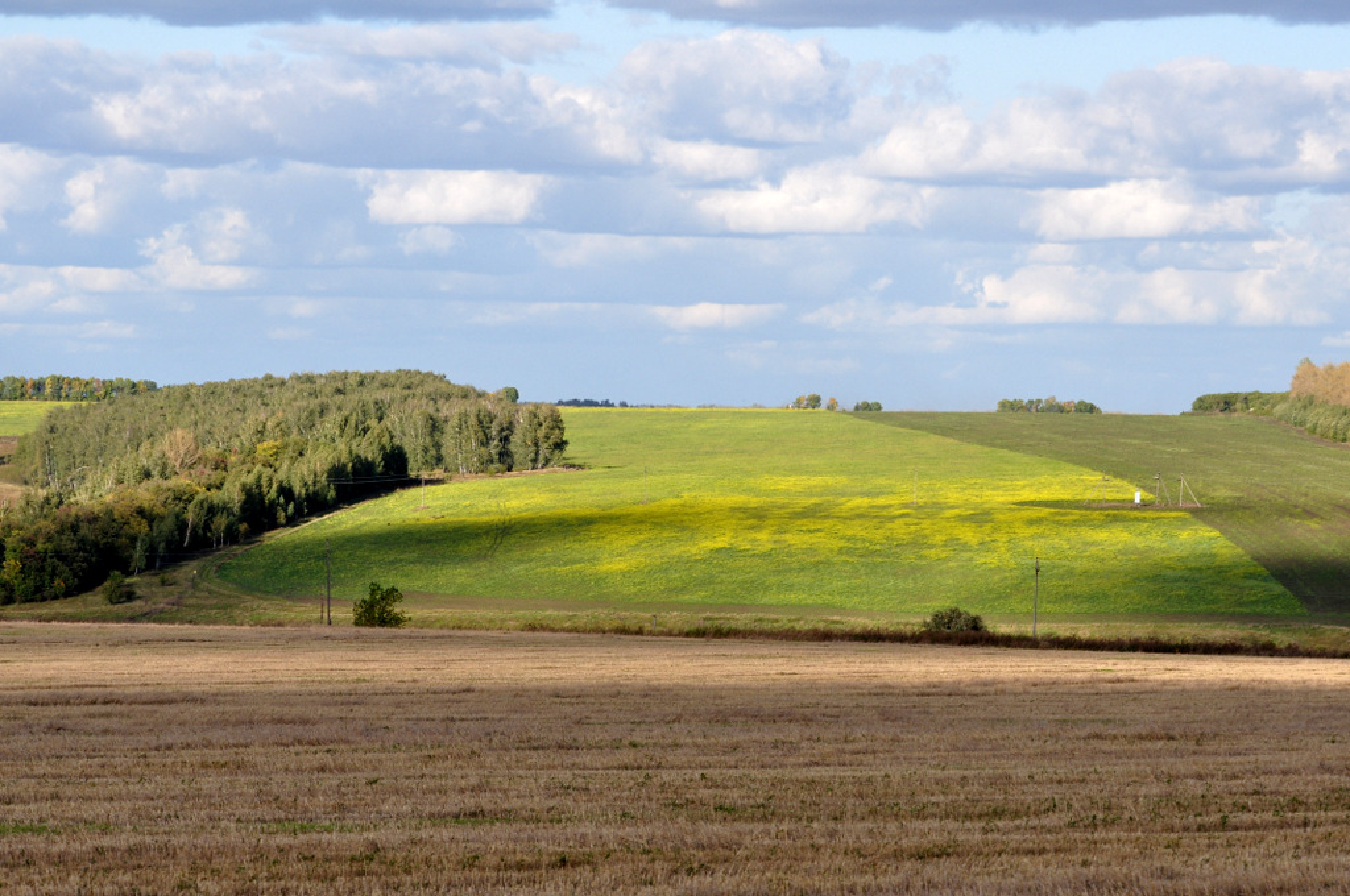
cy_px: 448
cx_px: 675
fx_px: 6180
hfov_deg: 12.5
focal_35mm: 165
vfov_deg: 8.3
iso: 250
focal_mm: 110
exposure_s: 1/250
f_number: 11
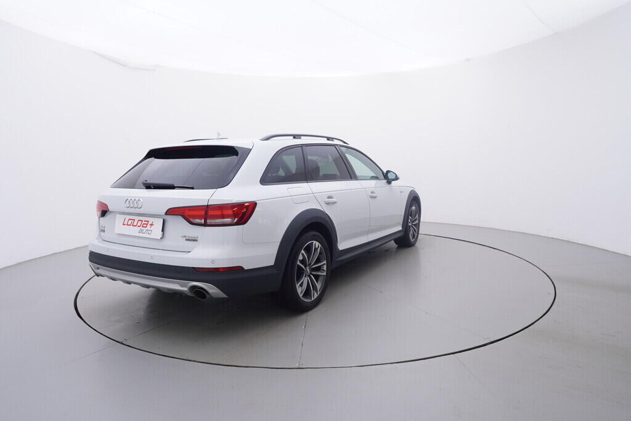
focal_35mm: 22
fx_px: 395
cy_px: 210
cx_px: 316
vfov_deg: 56.2
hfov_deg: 77.3
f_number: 5
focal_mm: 15
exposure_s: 1/80
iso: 200
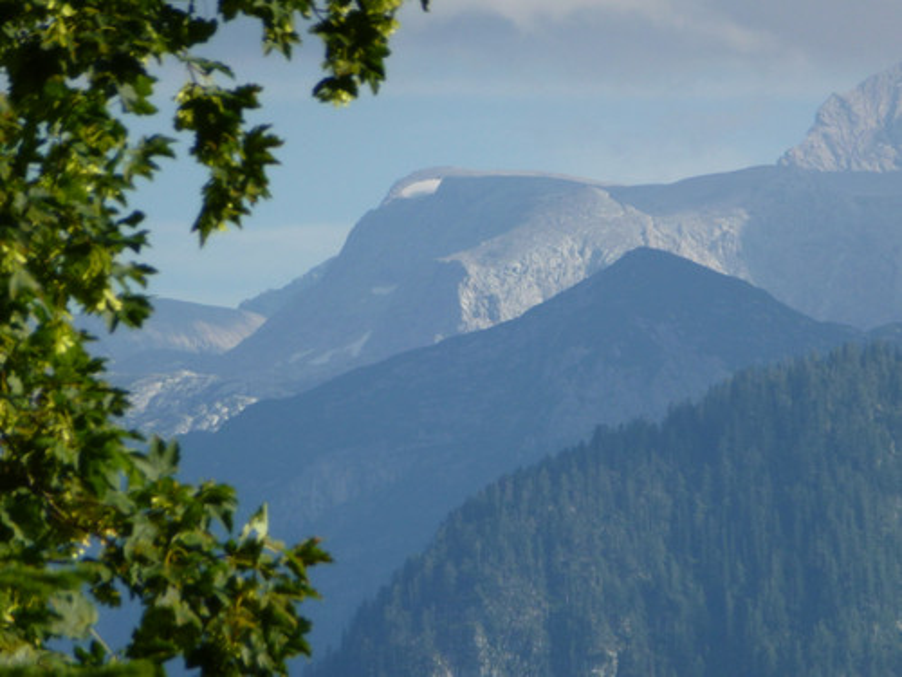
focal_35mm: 423
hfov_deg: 4.7
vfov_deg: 3.5
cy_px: 338
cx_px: 451
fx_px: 11022
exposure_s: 1/400
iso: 100
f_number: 5.9
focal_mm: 68.8
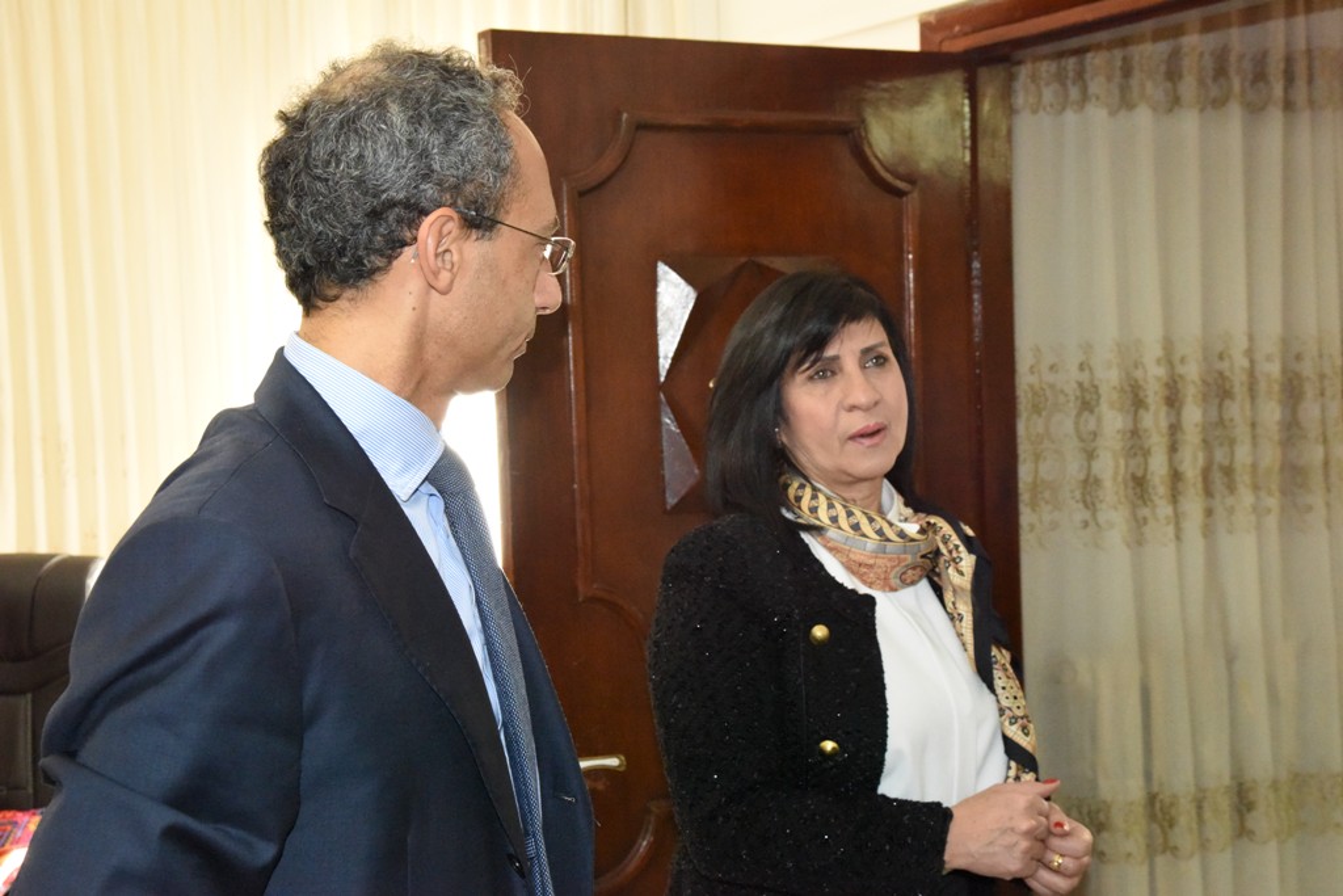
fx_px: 1865
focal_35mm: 50
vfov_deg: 27.0
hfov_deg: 39.6
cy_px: 448
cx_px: 672
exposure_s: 1/125
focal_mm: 50
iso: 12800
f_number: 10
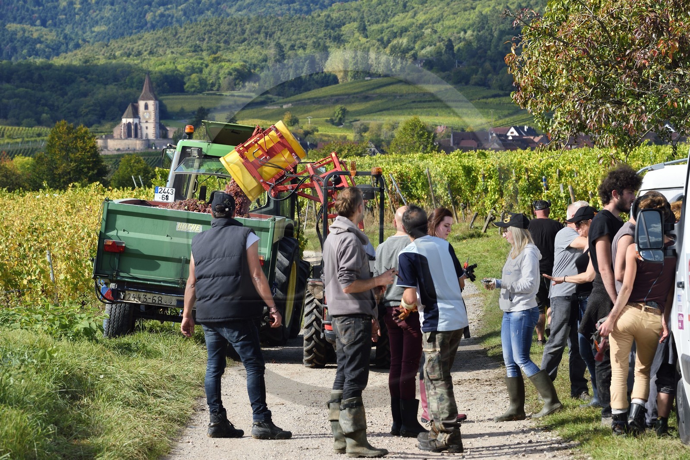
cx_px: 345
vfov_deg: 10.2
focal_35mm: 135
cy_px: 230
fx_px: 2587
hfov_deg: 15.2
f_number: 10
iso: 200
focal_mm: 135
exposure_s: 1/320
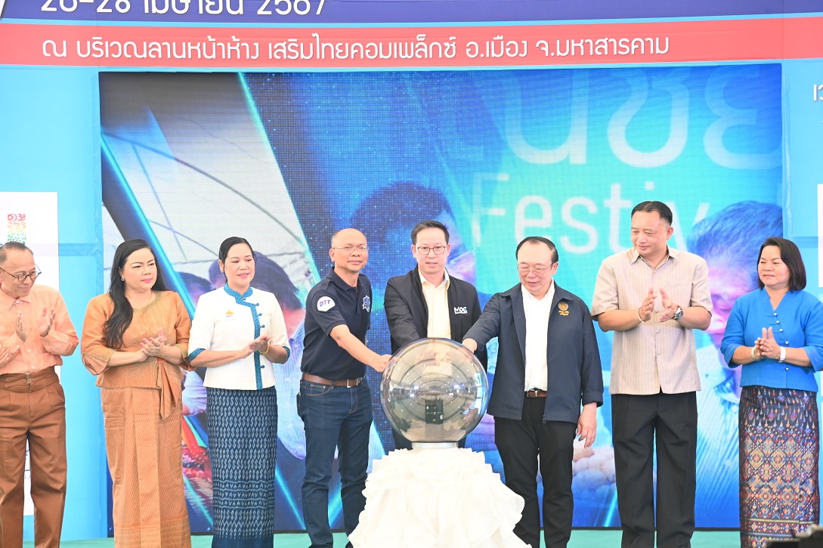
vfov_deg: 11.4
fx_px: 2742
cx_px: 412
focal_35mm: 120
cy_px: 274
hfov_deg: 17.1
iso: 1400
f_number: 6.3
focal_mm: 120
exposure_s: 1/160
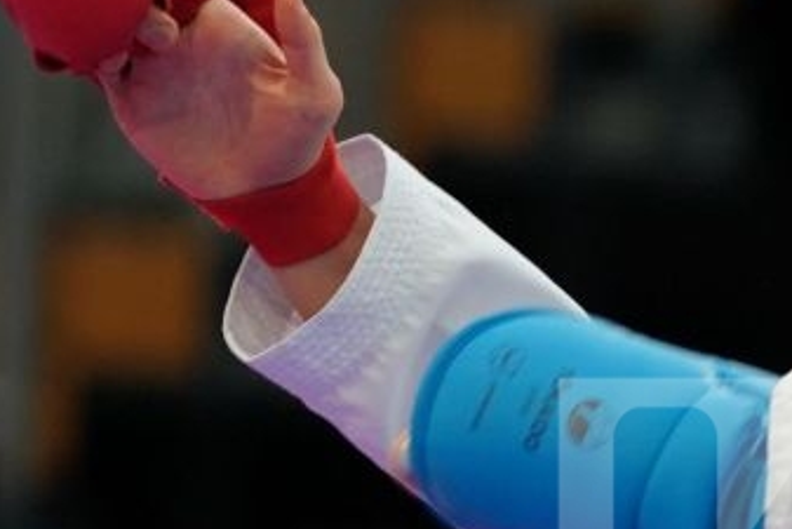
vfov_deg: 1.5
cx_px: 1575
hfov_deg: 2.2
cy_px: 592
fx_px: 20446
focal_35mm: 929
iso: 1250
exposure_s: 1/1000
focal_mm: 174
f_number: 2.8
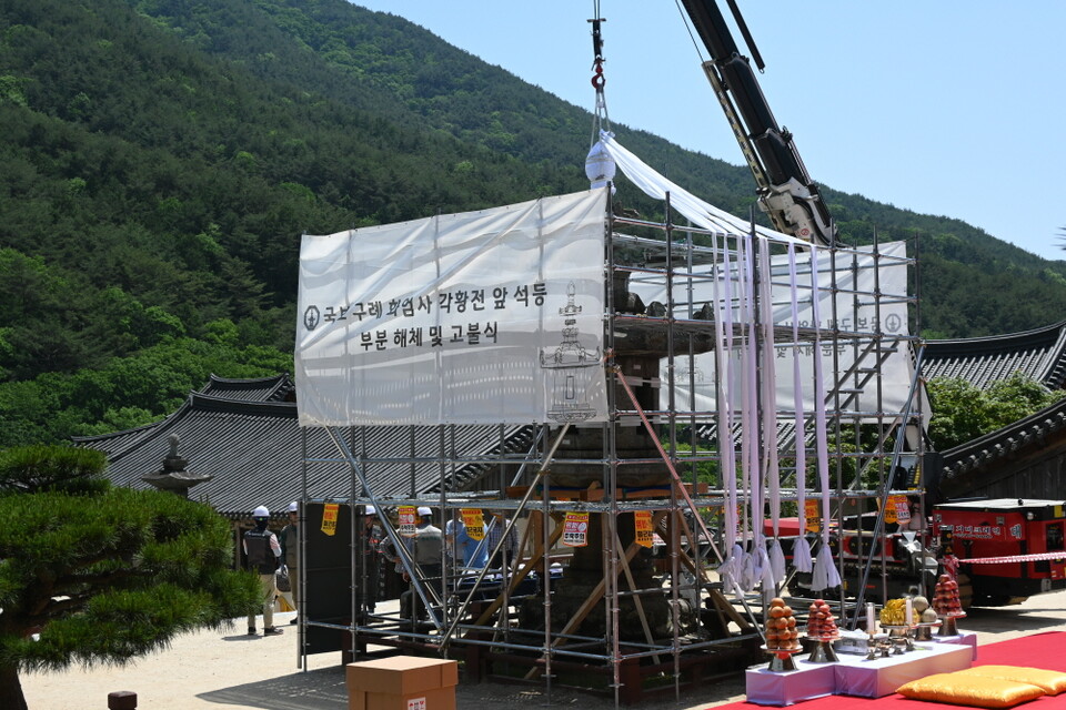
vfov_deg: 26.5
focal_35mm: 51
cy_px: 355
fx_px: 1510
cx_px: 533
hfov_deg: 38.9
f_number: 8
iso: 100
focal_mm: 34
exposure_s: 1/250
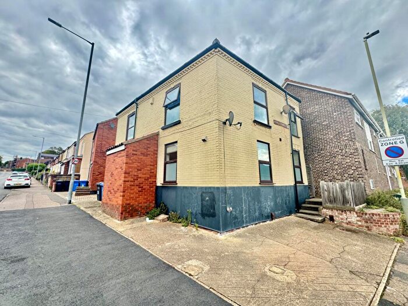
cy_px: 153
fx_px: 165
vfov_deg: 85.7
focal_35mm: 14
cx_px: 204
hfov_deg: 102.1
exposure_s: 1/224
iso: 40
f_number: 2.2
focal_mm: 2.22
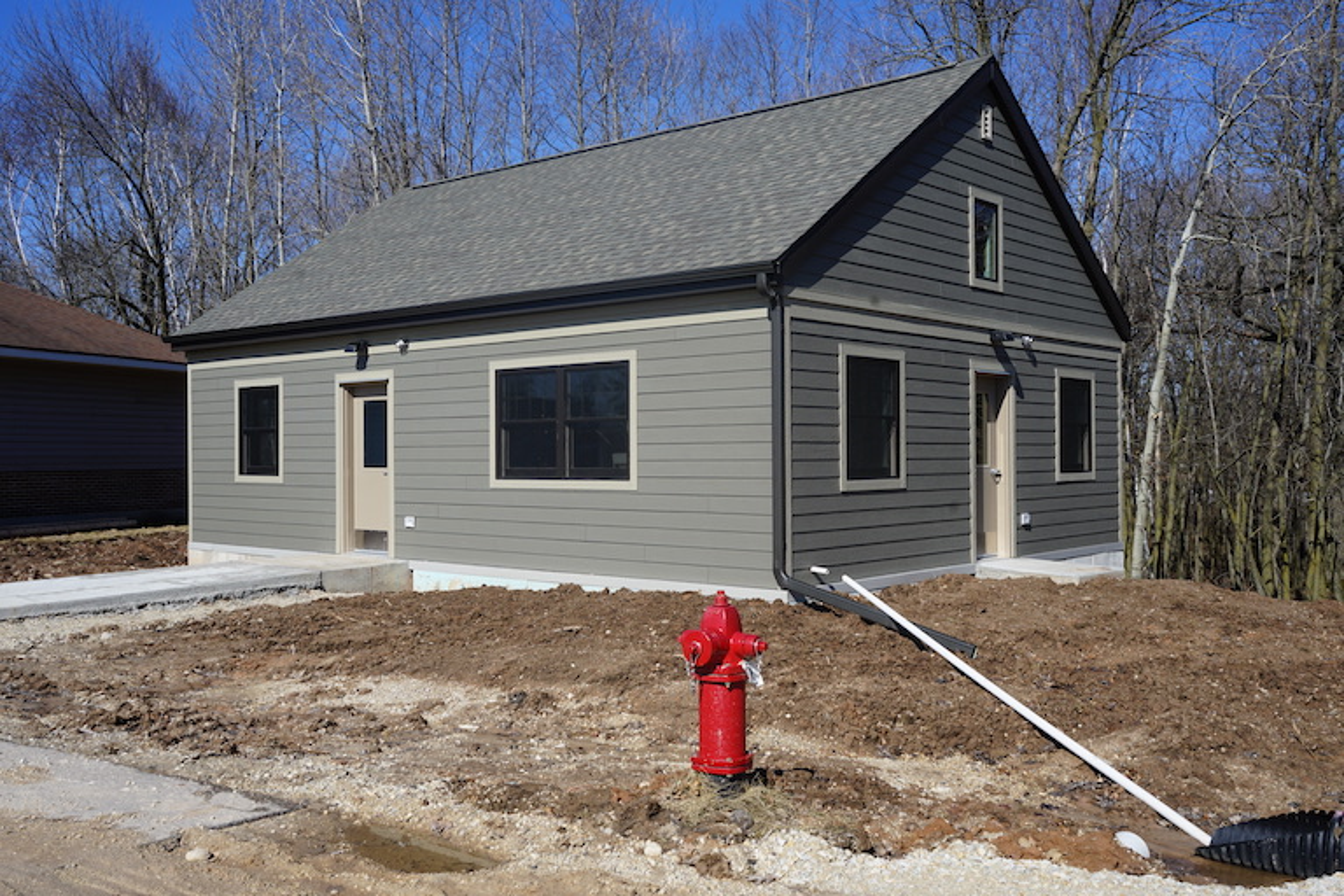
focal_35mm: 33
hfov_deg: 57.2
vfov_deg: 40.0
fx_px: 1232
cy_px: 448
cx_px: 672
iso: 100
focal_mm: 33
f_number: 11
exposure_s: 1/200
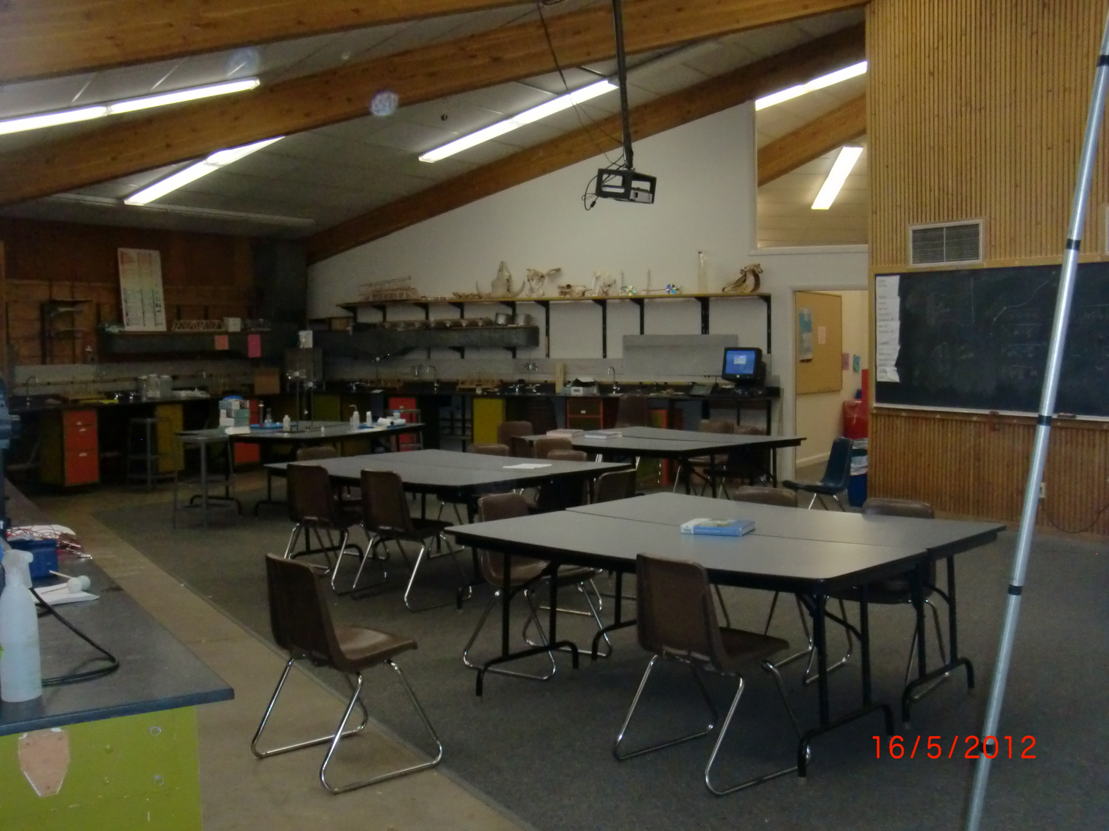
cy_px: 416
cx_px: 554
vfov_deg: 37.7
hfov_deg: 49.0
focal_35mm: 38
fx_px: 1217
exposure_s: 1/60
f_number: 3.9
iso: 400
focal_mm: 6.66
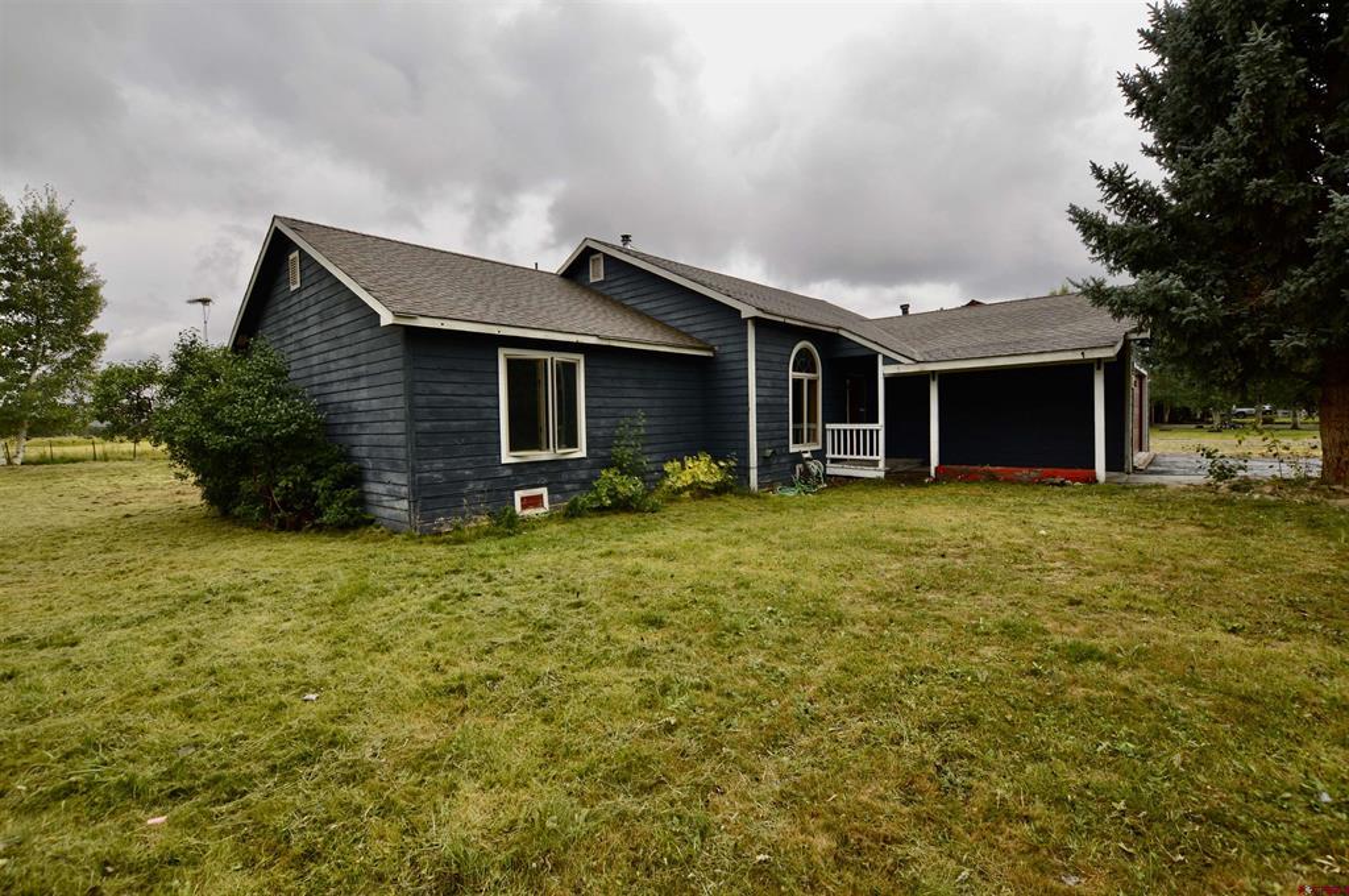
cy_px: 448
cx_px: 674
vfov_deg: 77.2
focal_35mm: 15
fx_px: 561
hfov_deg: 100.5
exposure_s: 1/160
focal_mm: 10
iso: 100
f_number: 6.3
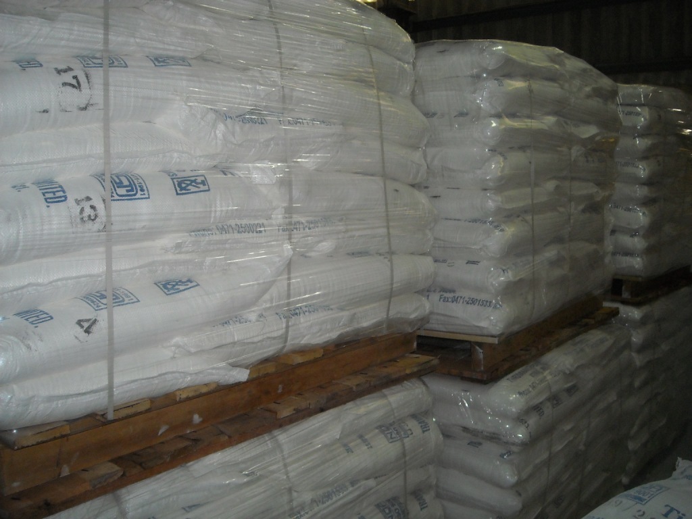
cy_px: 260
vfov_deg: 40.7
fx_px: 700
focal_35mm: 35
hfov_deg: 52.6
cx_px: 346
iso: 200
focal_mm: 5.7
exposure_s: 1/60
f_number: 2.8
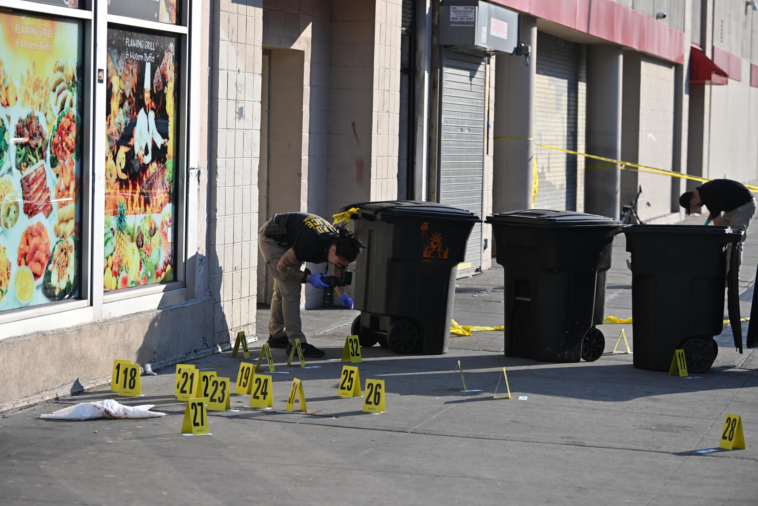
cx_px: 379
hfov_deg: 20.0
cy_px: 253
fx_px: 2147
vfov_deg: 13.4
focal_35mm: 102
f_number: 4
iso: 220
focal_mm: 102
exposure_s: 1/2000
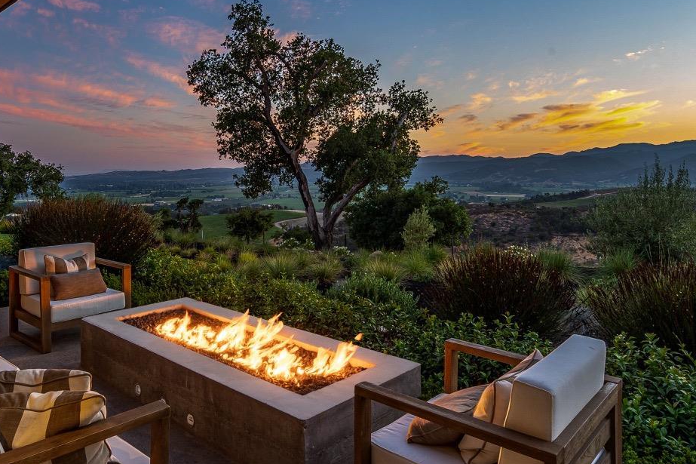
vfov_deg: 49.5
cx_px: 254
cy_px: 209
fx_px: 503
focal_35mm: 26
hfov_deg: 68.1
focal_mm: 16
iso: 320
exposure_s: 1/3
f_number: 11
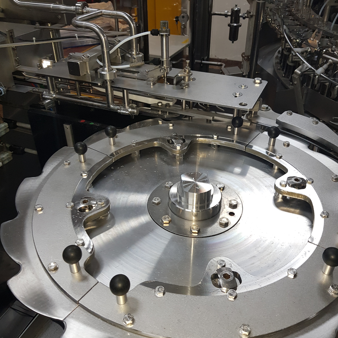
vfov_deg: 52.5
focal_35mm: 31
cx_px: 168
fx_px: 342
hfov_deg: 52.5
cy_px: 165
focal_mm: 4.3
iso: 100
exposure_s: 1/50
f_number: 1.7
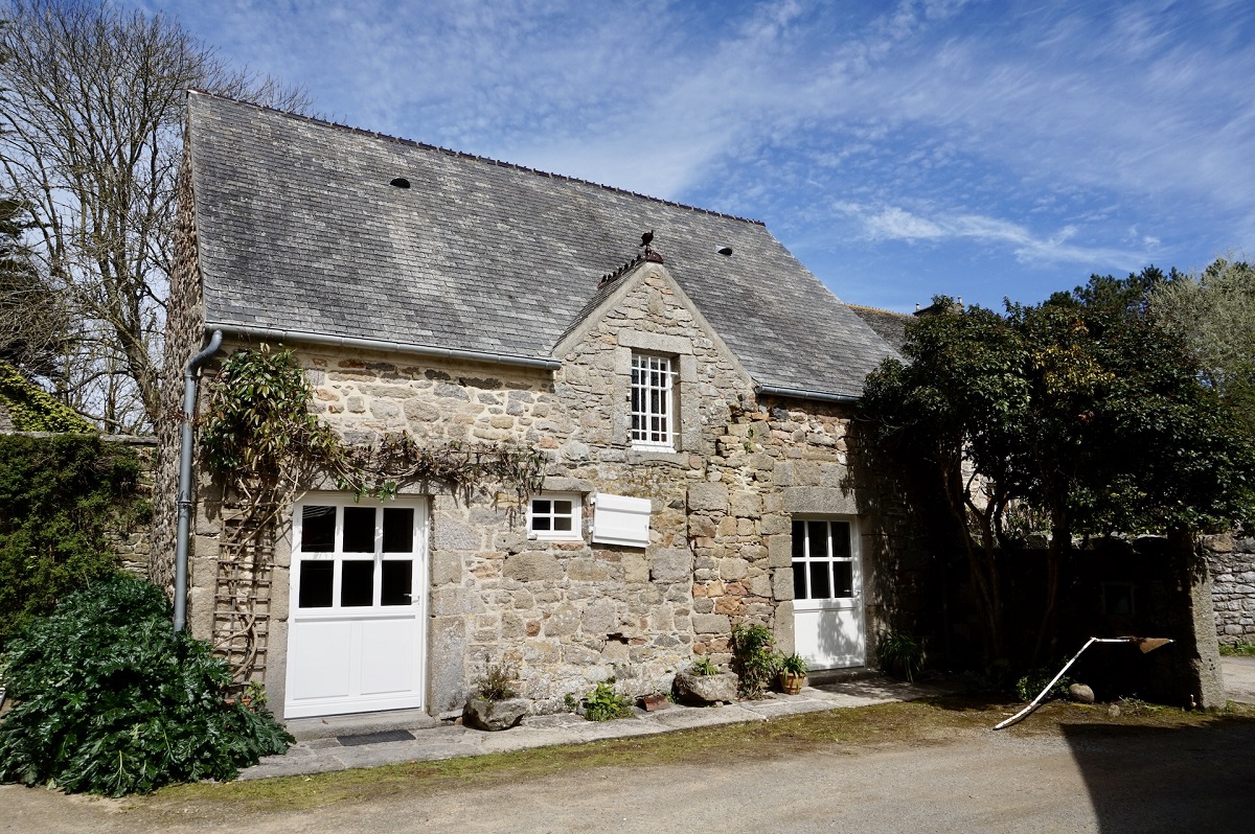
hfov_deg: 73.8
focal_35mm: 24
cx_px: 628
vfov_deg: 53.1
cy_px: 417
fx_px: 836
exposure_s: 1/125
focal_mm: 16
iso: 100
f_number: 14
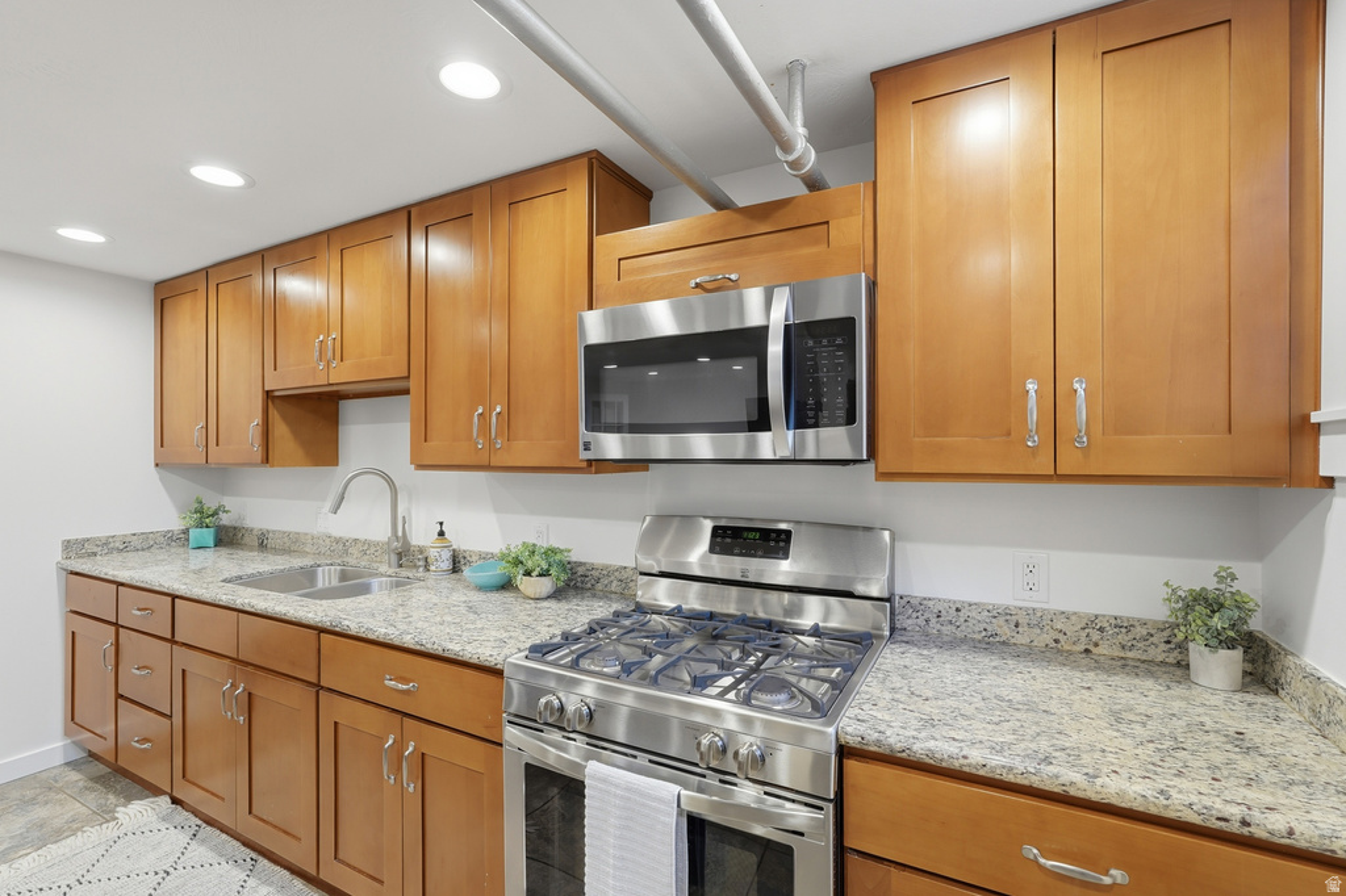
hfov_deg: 96.8
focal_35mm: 16
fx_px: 598
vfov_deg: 73.7
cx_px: 673
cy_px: 448
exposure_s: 1/100
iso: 250
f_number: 9
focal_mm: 16
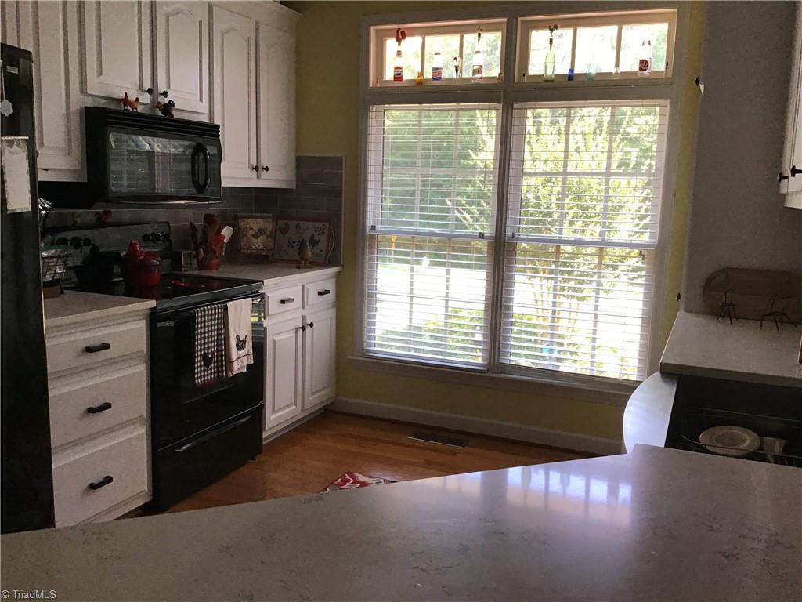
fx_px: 718
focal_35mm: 31
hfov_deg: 58.4
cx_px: 401
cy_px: 301
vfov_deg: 45.4
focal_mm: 3.3
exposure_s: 1/30
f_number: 2.4
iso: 50
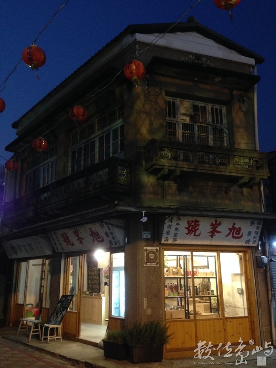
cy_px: 184
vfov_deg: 55.4
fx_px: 351
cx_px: 138
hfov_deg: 42.9
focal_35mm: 33
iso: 400
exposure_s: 1/17
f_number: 2.4
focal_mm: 4.12
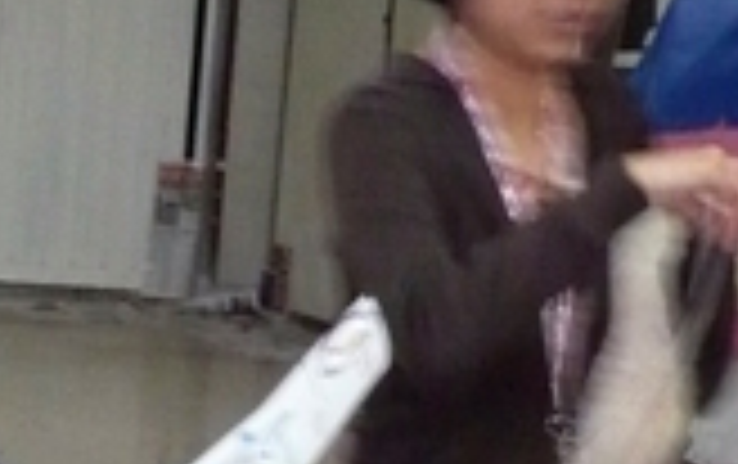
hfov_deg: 8.5
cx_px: -158
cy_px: 545
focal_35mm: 244
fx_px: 4914
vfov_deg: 5.4
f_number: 3.8
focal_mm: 10.4
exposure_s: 1/30
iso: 640
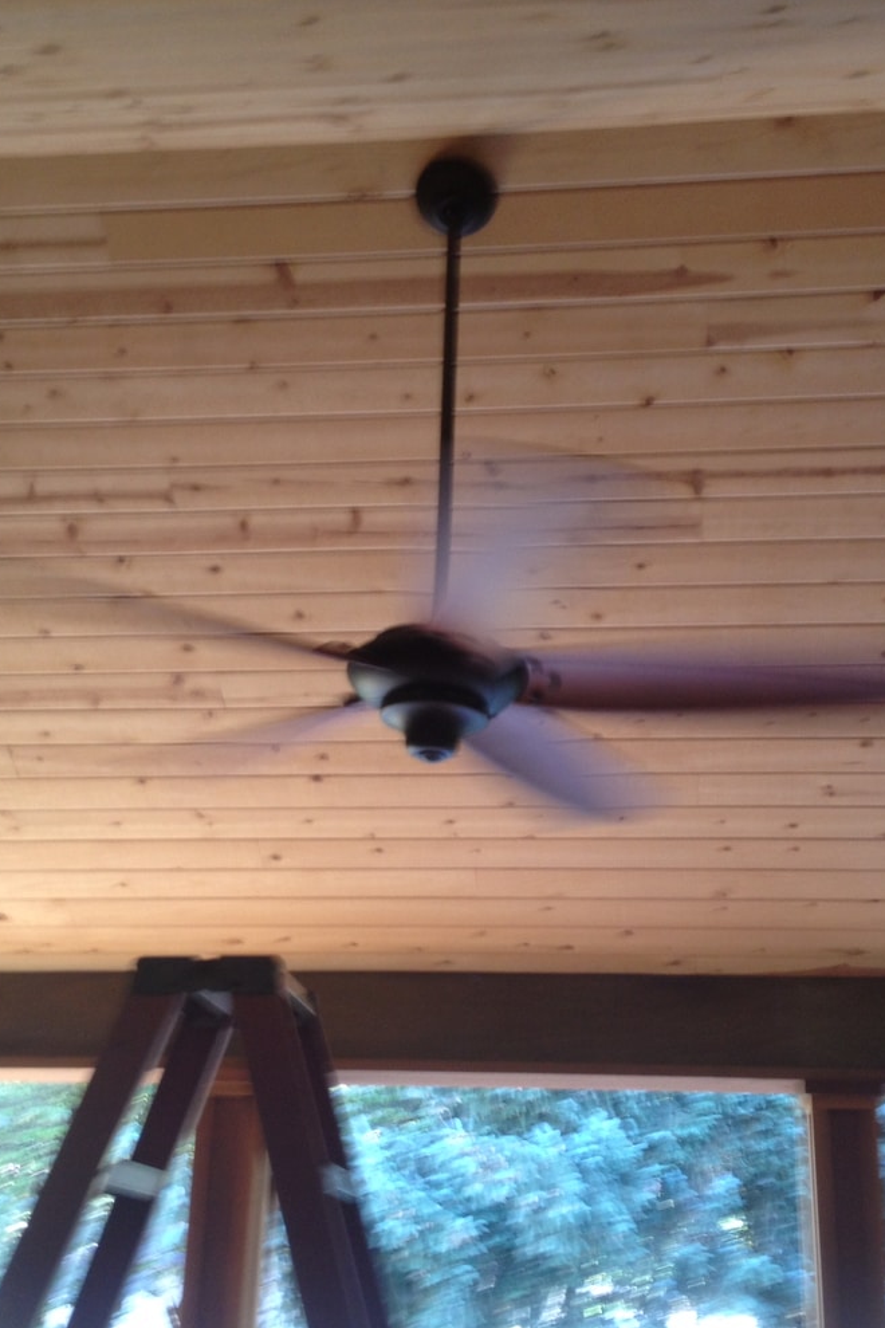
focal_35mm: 49
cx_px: 445
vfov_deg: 40.3
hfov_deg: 27.5
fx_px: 1807
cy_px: 669
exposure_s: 1/20
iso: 50
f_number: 2.4
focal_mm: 4.28
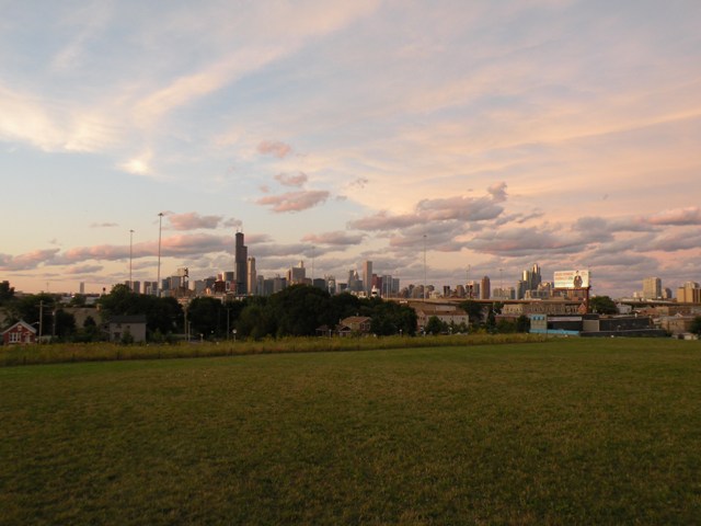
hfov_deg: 55.4
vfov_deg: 42.9
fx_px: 668
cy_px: 263
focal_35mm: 33
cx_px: 350
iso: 88
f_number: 3.2
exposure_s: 1/61.1
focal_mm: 5.8
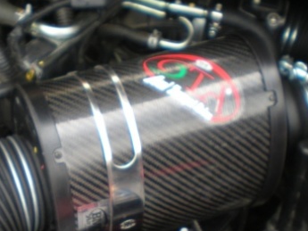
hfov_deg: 22.2
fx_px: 783
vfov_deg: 16.6
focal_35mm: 88
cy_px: 209
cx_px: 143
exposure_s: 1/98.3
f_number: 3.1
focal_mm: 6.3
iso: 64
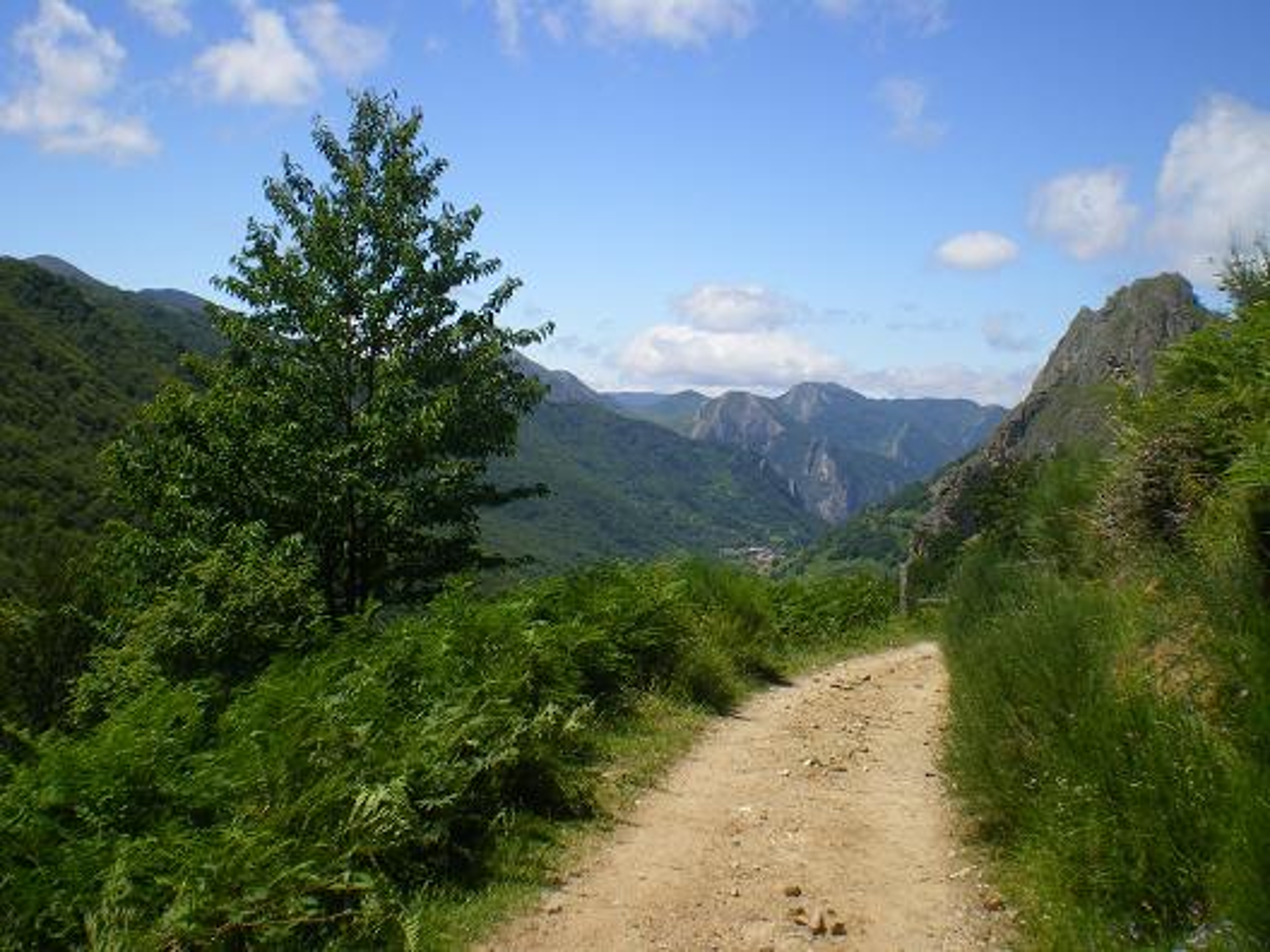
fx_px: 1394
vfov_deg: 37.7
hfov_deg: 49.0
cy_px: 476
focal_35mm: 38
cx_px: 635
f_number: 4.6
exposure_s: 1/400
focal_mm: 6.3
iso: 64
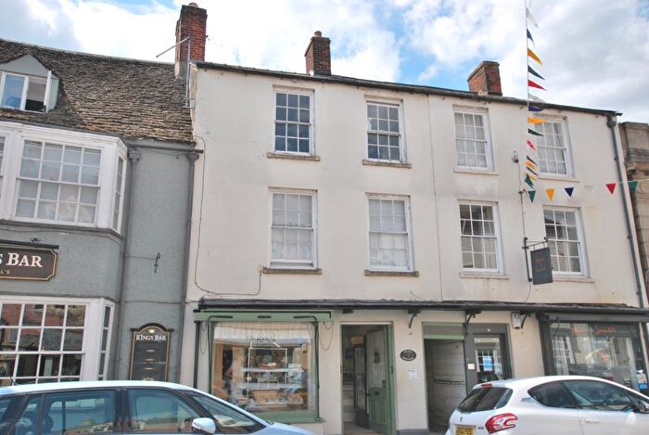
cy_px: 218
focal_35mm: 30
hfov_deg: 61.9
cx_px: 324
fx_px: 542
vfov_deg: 43.7
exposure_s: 1/250
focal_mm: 20
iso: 100
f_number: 8
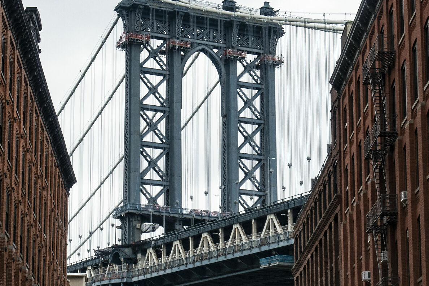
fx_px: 1394
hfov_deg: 17.5
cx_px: 202
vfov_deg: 11.7
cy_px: 206
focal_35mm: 117
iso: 500
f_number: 8
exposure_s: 1/160
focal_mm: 21.19
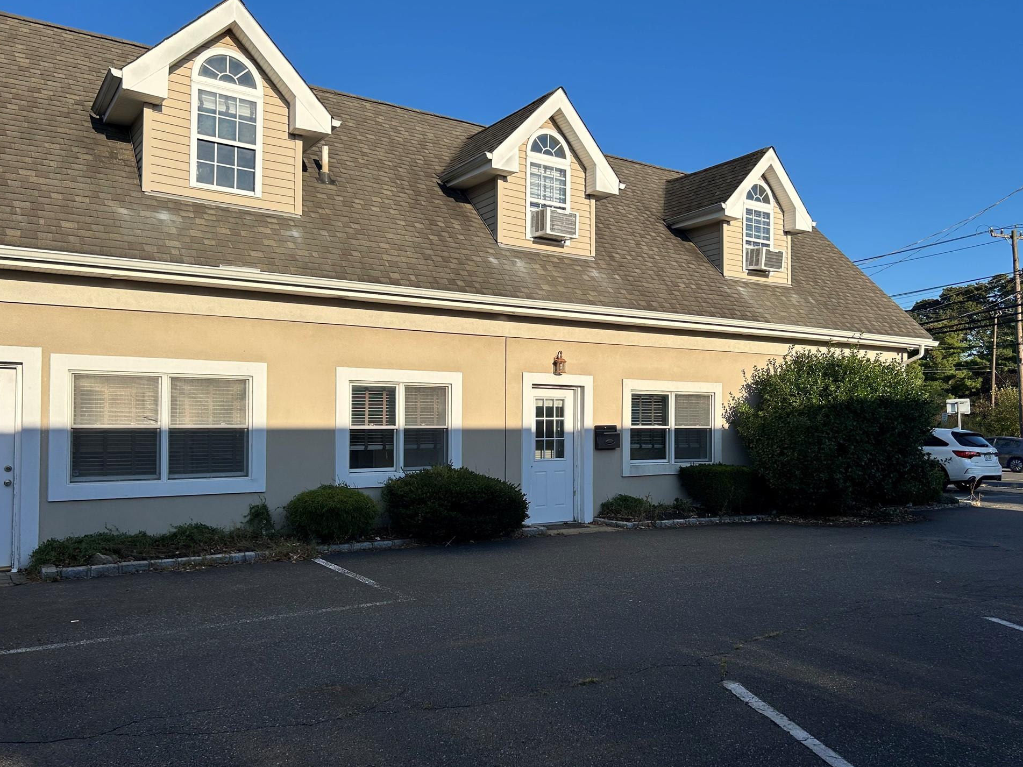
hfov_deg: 63.5
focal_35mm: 28
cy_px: 400
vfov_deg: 49.7
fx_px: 827
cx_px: 512
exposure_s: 1/4831
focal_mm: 5.7
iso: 50
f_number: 1.5
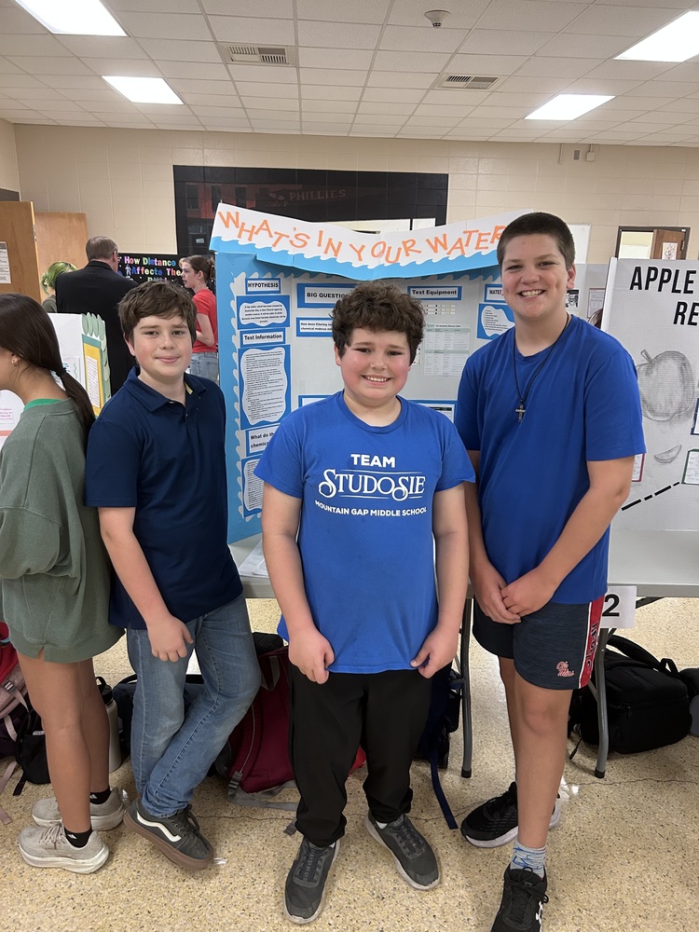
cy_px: 466
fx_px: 700
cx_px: 350
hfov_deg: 53.1
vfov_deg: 67.3
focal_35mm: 26
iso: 250
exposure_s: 1/60
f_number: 1.5
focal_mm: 5.7
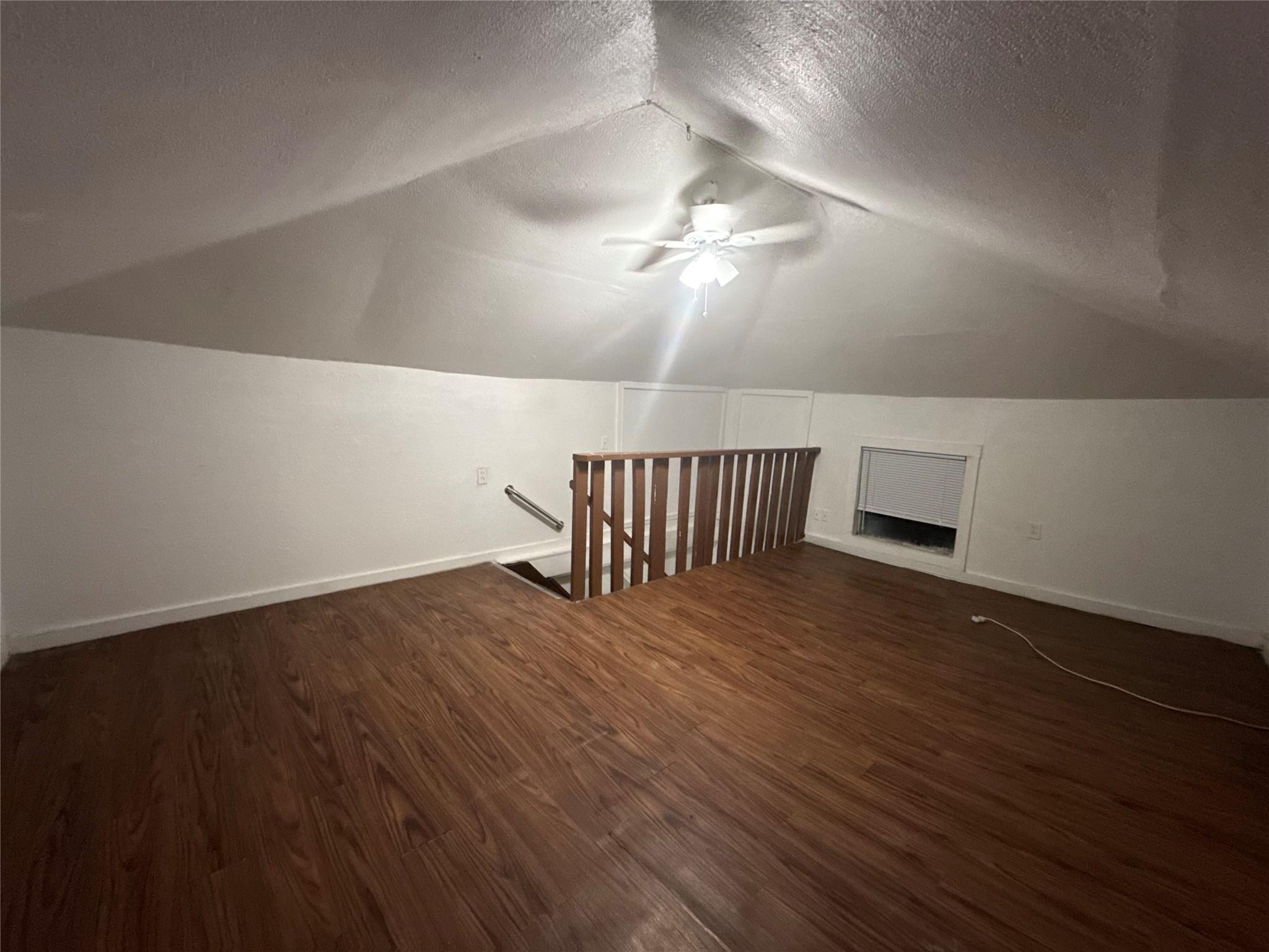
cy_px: 476
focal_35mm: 14
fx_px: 513
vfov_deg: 85.7
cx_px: 634
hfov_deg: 102.1
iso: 1000
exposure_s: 1/60
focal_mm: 2.22
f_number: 2.2
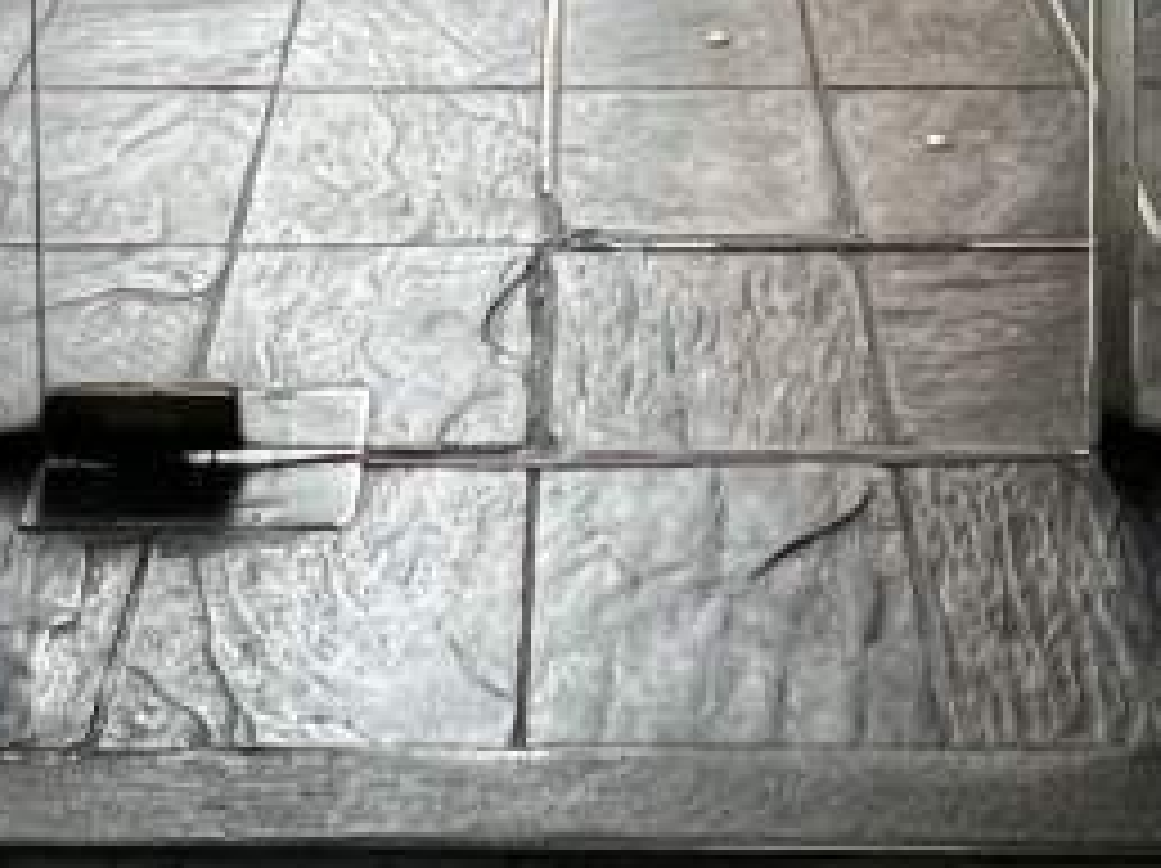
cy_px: -893
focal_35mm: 61
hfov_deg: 31.7
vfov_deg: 17.2
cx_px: 572
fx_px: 2044
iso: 200
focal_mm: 1.57
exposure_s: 1/100
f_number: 1.8
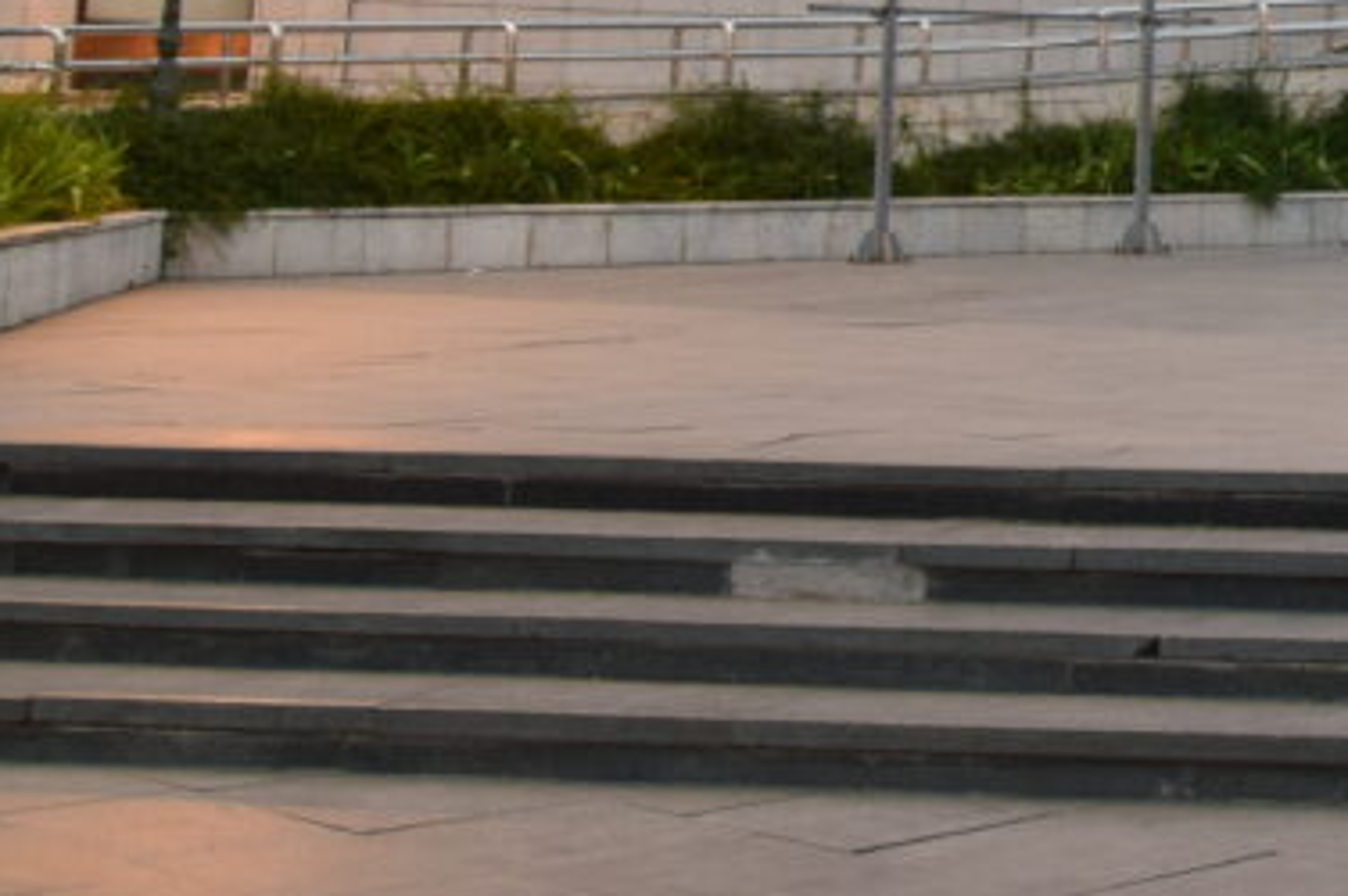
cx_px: 2280
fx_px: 3442
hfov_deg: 18.4
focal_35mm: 92
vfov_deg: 14.1
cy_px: -360
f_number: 6.3
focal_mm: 18
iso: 400
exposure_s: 1/15
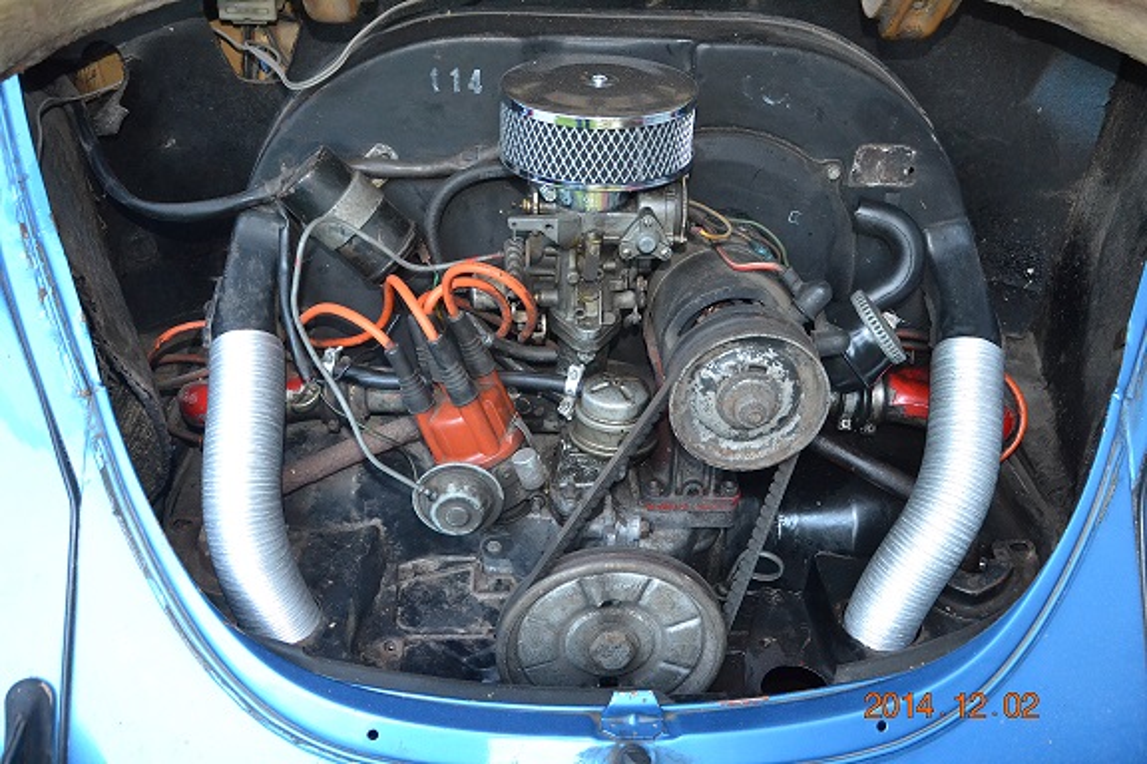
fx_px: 1242
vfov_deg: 34.2
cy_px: 382
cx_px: 574
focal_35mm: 39
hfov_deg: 49.6
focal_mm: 26
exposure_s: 1/60
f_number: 4
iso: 2500
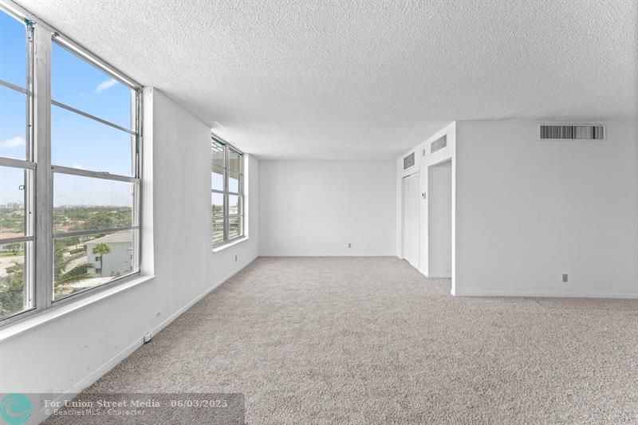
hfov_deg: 104.3
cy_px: 212
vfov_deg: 81.2
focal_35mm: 14
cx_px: 319
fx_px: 248
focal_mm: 14
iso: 200
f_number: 8
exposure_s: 1/10
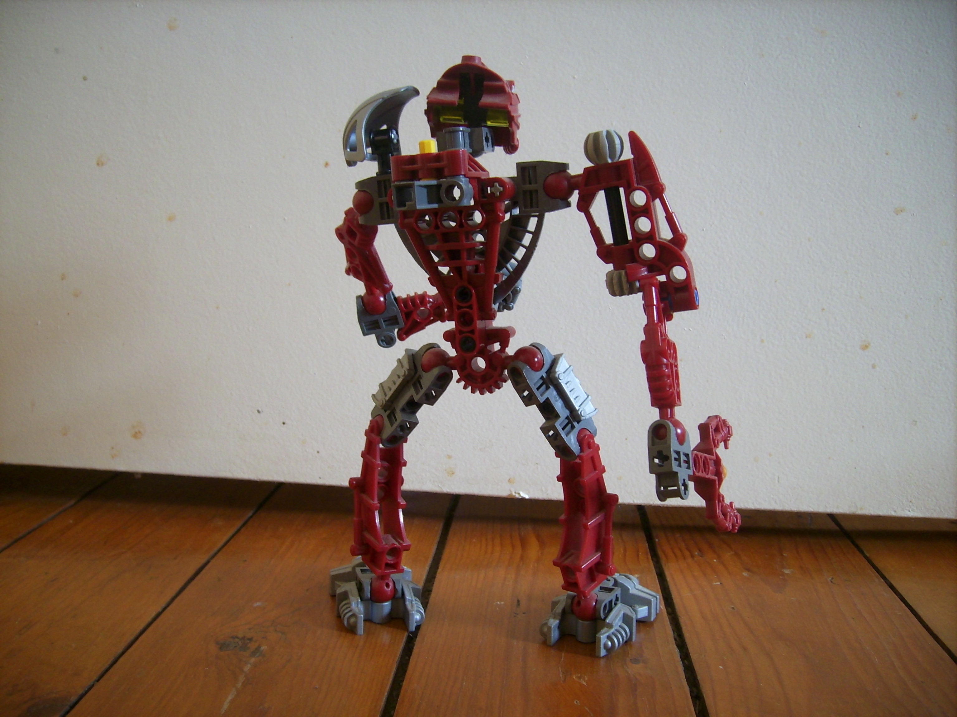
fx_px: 885
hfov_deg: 56.8
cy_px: 358
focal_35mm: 32
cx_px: 478
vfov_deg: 44.2
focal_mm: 5.99
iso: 50
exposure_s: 1/3
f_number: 2.8
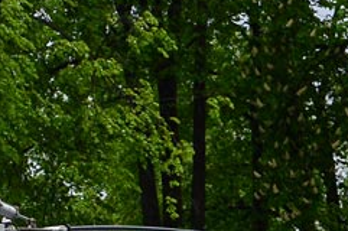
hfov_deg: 7.8
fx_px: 2346
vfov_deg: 5.6
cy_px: 261
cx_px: -514
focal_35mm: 243
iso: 400
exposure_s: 1/320
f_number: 5.6
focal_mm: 26
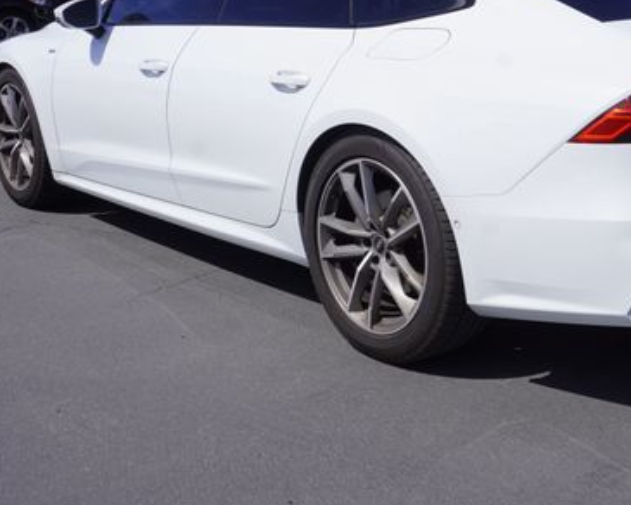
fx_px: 1061
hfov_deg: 32.6
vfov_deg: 26.6
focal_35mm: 57
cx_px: 458
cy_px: 164
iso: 100
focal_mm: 23
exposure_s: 1/250
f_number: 10
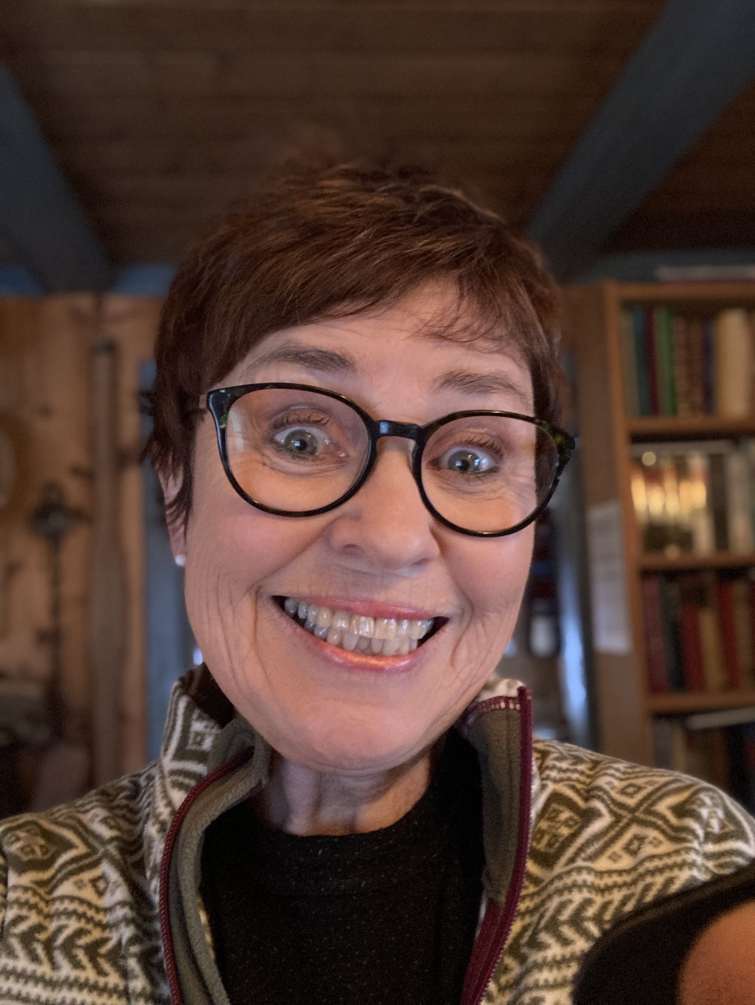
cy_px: 502
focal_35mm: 32
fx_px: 930
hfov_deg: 44.2
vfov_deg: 56.8
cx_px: 378
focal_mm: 2.87
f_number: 2.2
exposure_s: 1/14
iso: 640
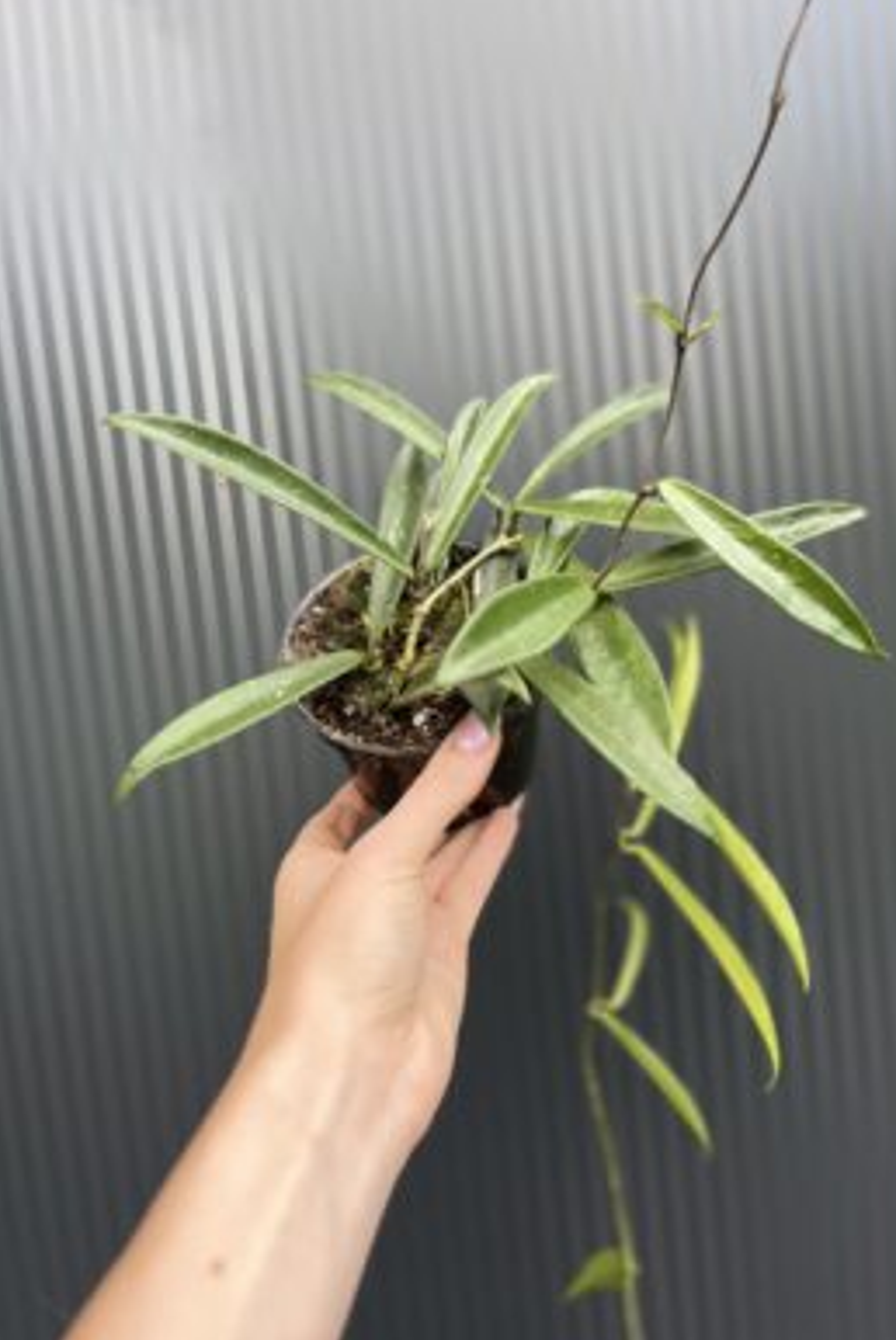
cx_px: 517
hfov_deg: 46.3
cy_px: 653
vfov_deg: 65.4
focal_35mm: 28
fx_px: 1043
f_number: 1.6
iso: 32
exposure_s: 1/122
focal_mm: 5.1
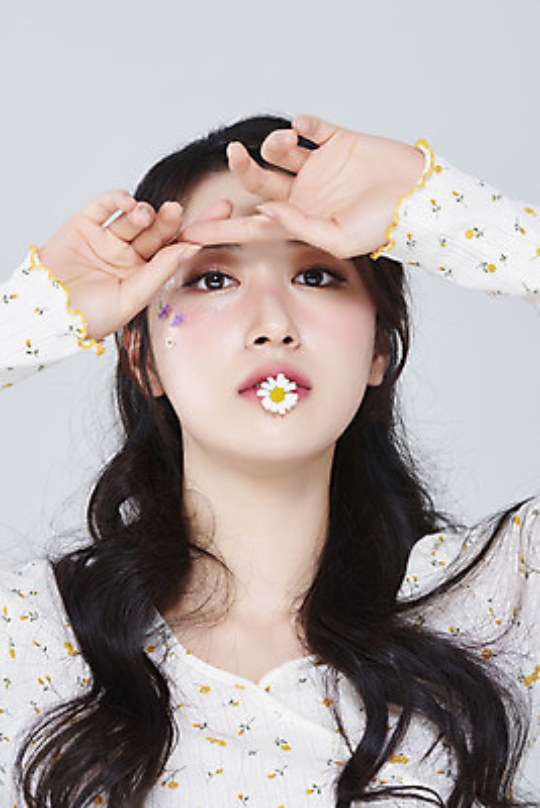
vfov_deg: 19.4
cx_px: 270
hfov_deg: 13.1
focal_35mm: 105
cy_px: 404
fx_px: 2360
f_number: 11
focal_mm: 105
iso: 64
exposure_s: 1/125
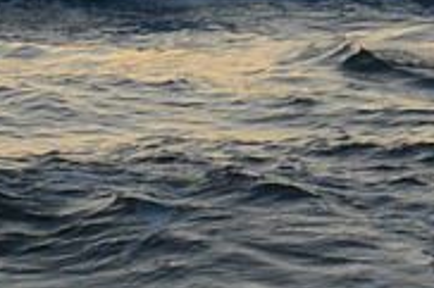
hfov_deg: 3.6
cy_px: 180
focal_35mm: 570
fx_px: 6865
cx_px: -475
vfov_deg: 2.4
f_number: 5.6
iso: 200
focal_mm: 30
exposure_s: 1/200
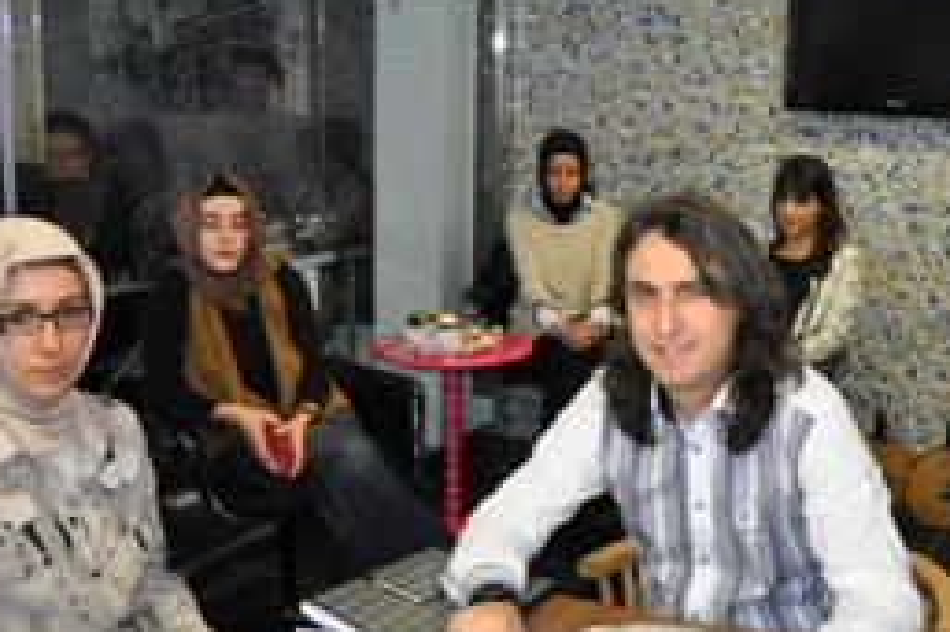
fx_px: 1239
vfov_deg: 28.6
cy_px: 270
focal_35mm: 47
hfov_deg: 40.8
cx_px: 710
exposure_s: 1/100
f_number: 3.5
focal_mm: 18
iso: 800
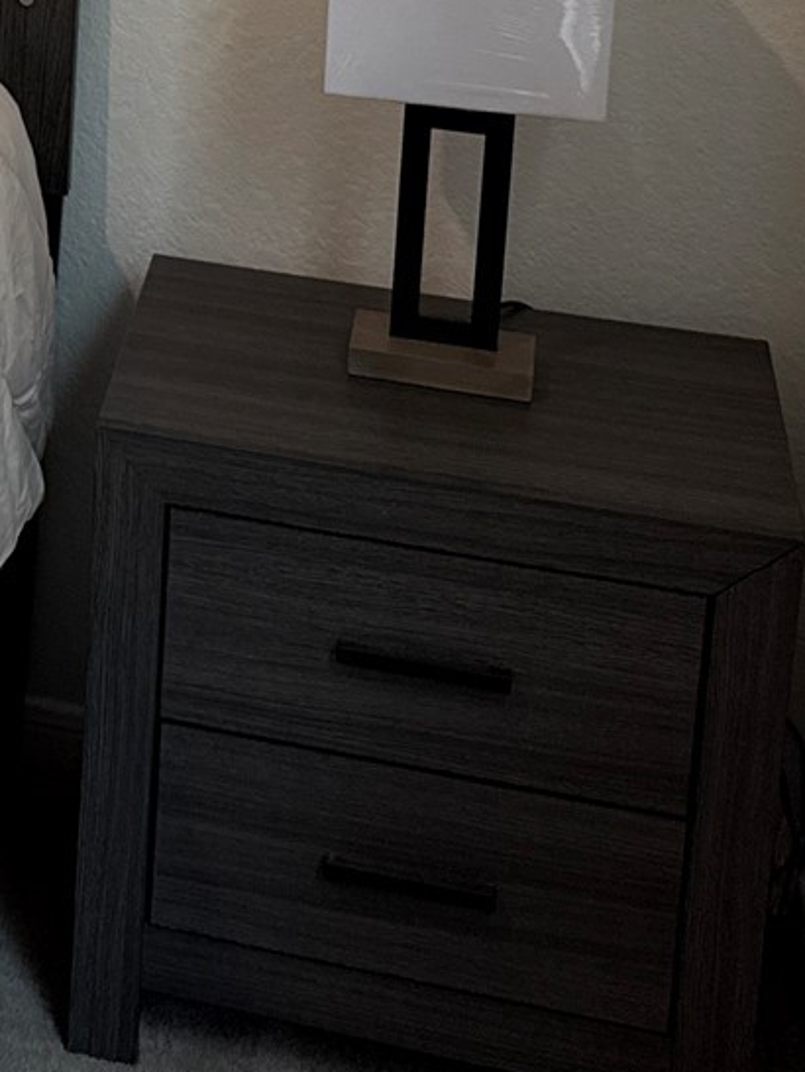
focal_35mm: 90
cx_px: -534
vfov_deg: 20.1
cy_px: -296
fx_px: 2788
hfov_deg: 14.8
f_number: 1.78
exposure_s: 1/120
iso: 160
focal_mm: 6.76
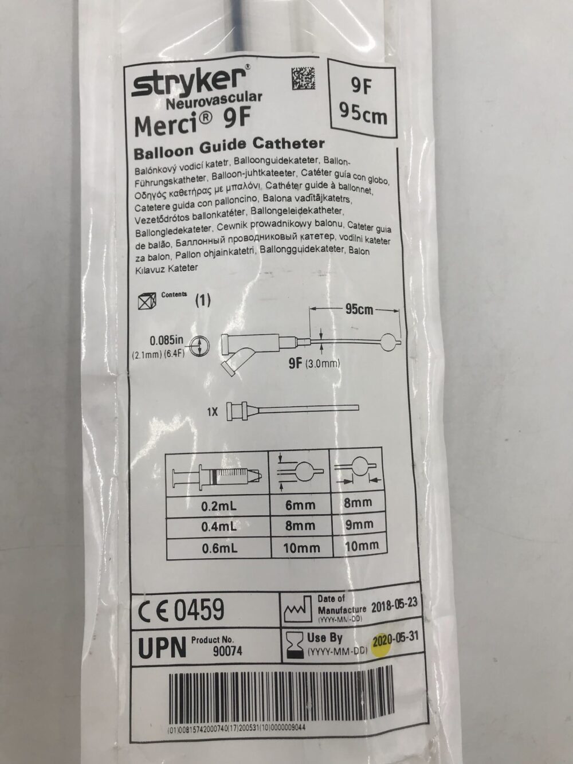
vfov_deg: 63.4
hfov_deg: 49.8
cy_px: 382
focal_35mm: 28
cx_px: 286
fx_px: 618
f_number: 1.8
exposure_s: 1/313
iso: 20
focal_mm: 3.99
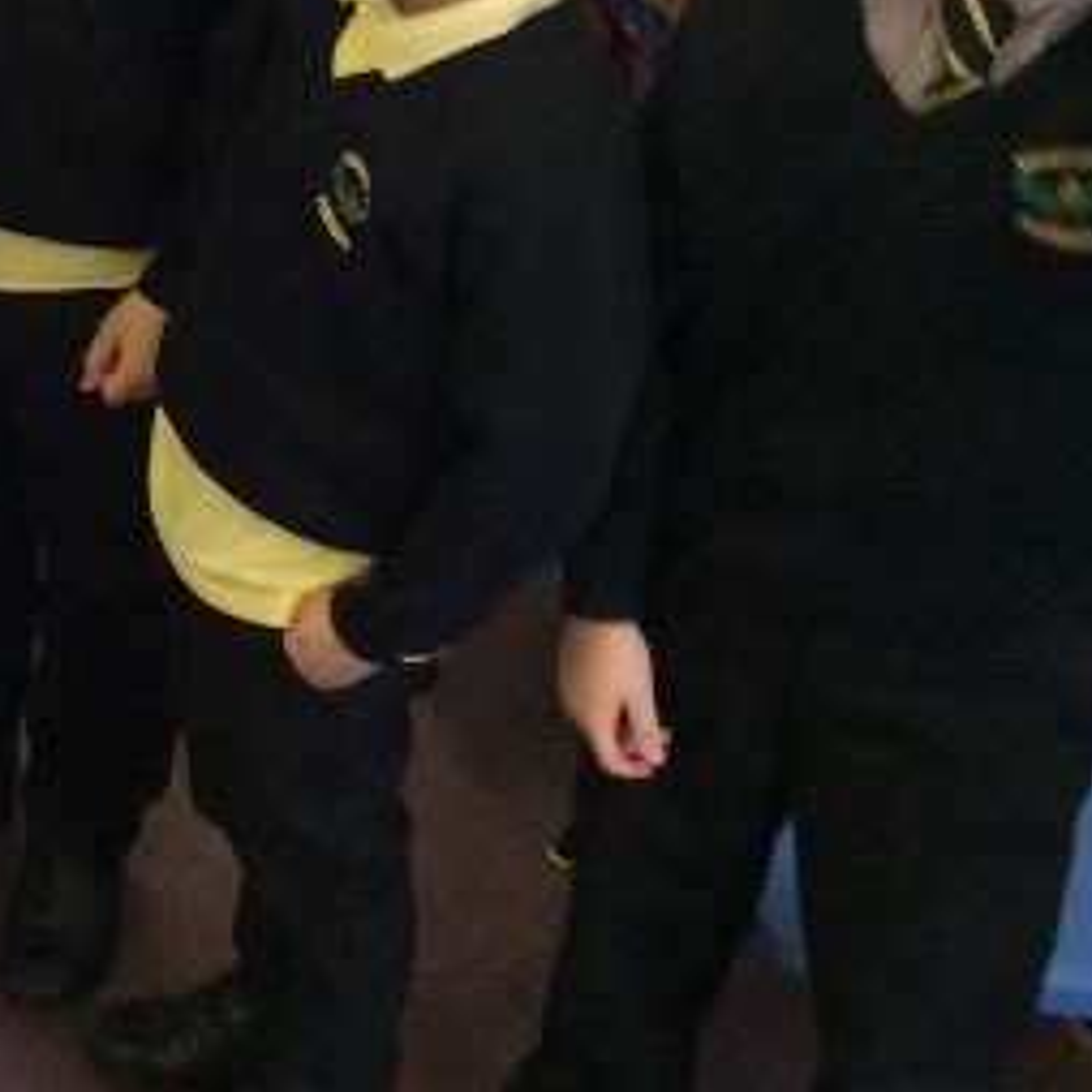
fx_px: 3176
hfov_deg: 18.0
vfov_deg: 19.3
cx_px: -387
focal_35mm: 89
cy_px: 215
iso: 100
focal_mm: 3.3
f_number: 2.4
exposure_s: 1/25
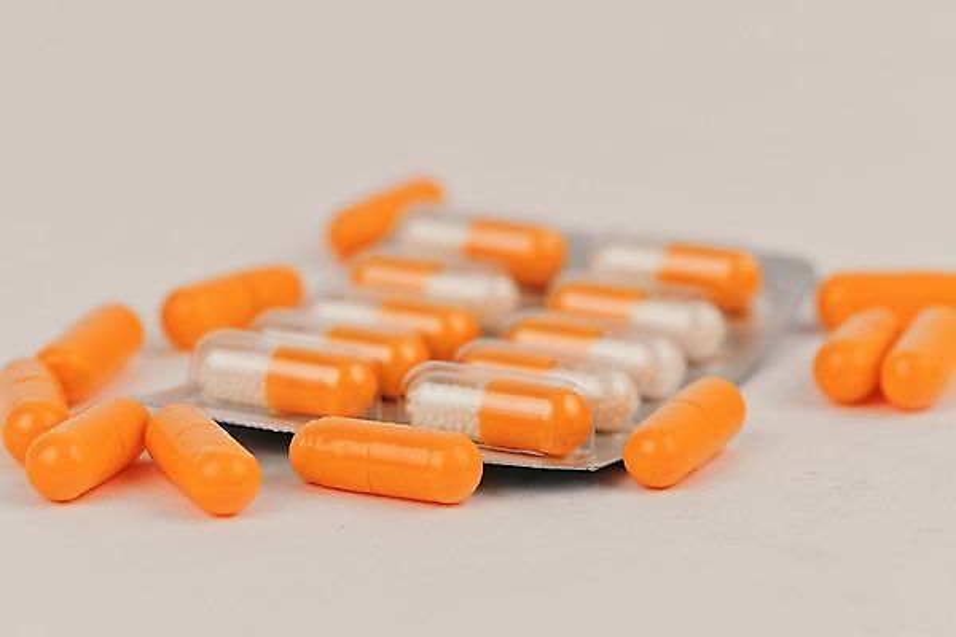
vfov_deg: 10.2
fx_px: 3585
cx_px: 478
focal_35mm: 135
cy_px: 318
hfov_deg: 15.2
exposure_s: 1/80
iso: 50
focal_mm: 90
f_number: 5.6
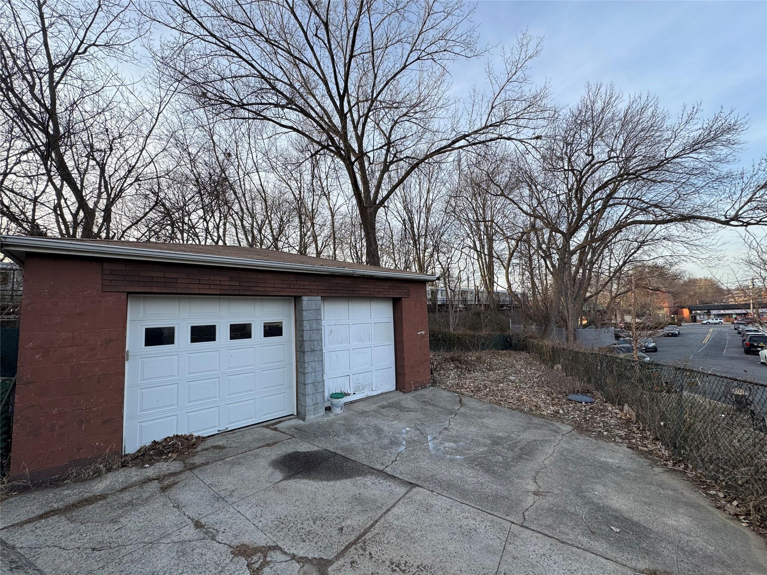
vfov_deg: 85.7
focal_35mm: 14
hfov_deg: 102.1
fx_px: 310
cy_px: 288
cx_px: 384
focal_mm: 2.22
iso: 40
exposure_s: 1/377
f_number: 2.2
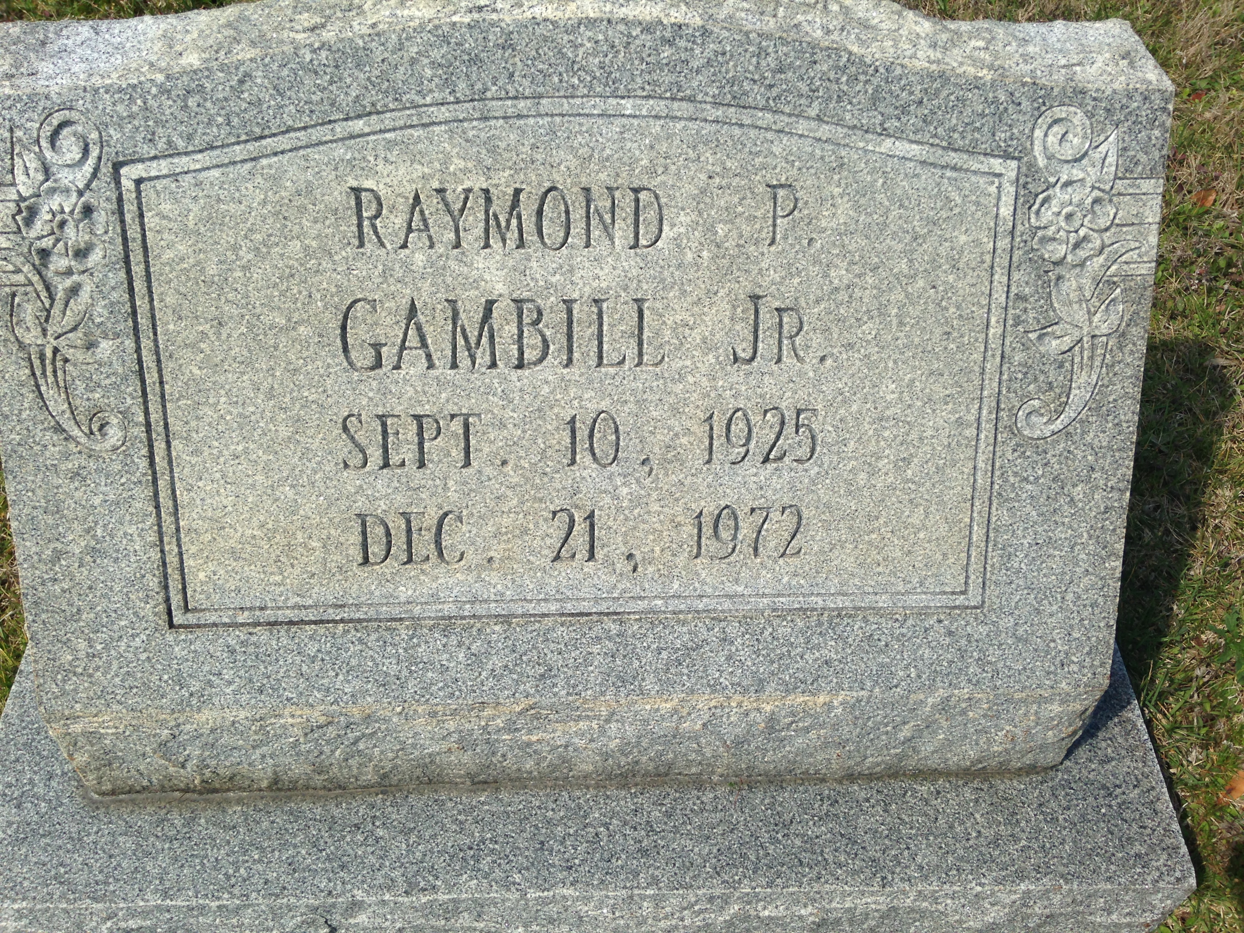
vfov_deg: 42.9
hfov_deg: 55.4
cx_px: 622
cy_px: 466
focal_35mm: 33
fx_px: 1186
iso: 50
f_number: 2.4
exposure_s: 1/1869
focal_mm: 4.12
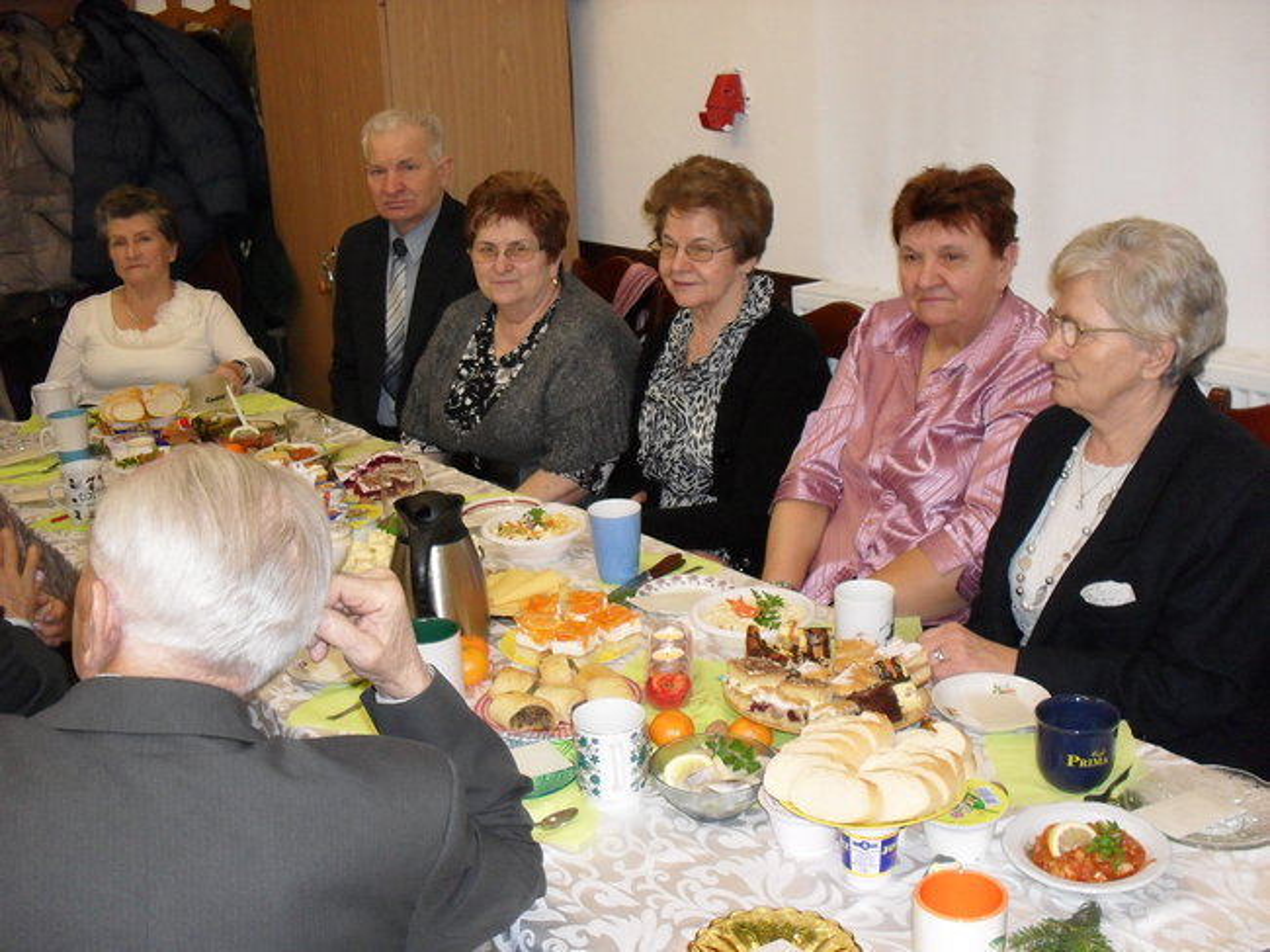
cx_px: 635
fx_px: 1394
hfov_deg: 49.0
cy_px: 476
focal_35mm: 38
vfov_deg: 37.7
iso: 200
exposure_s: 1/45
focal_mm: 6.3
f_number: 2.8
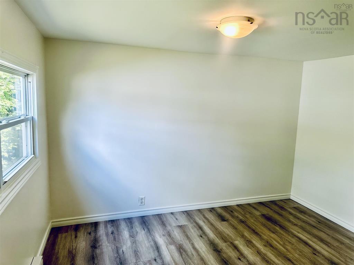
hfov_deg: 71.6
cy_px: 132
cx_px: 177
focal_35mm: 24
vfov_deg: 56.8
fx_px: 245
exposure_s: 1/120
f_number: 1.78
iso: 80
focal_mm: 6.86
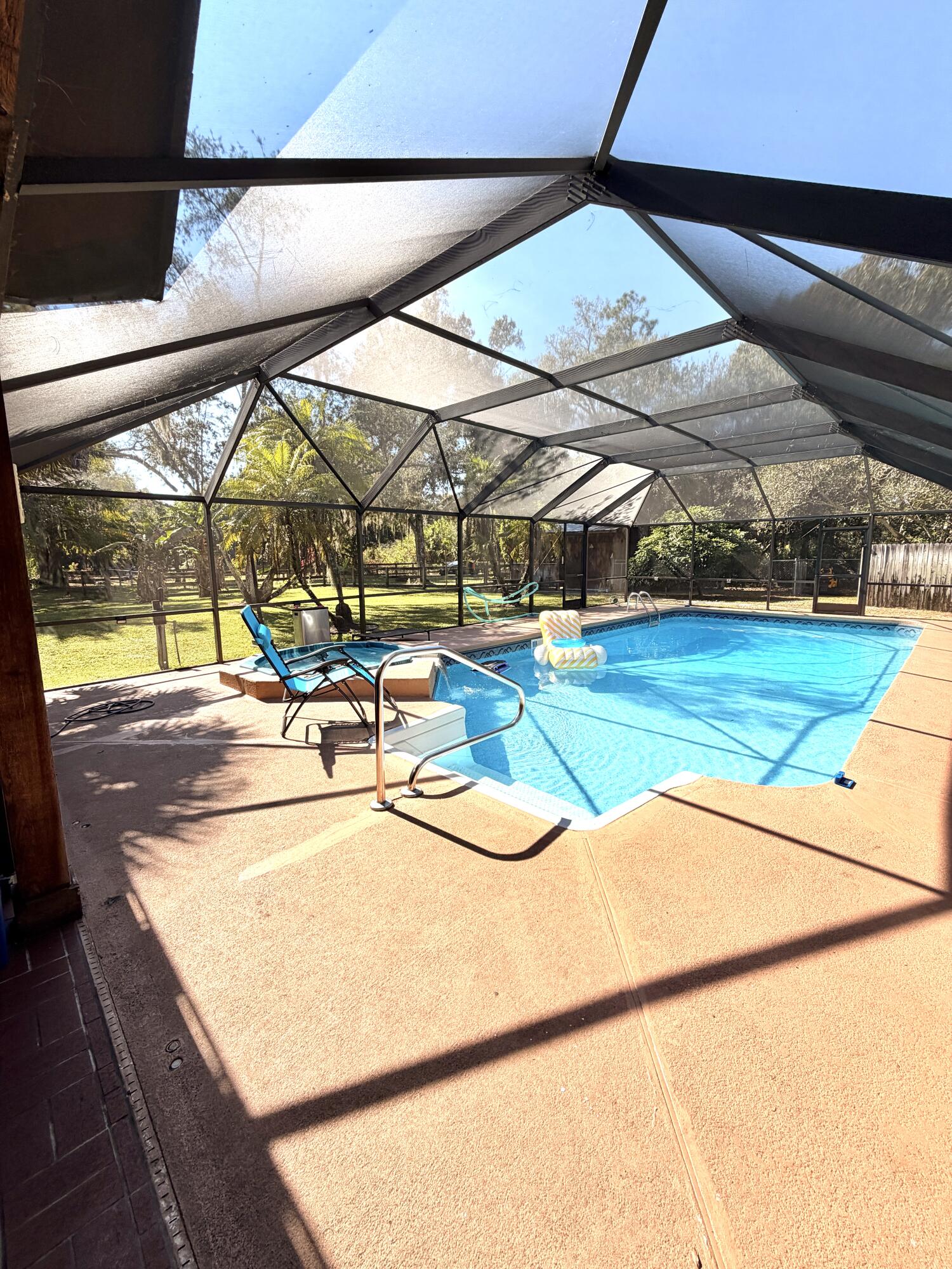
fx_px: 513
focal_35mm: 14
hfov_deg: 85.7
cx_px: 476
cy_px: 634
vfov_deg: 102.1
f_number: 2.2
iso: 40
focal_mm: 2.22
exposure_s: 1/672
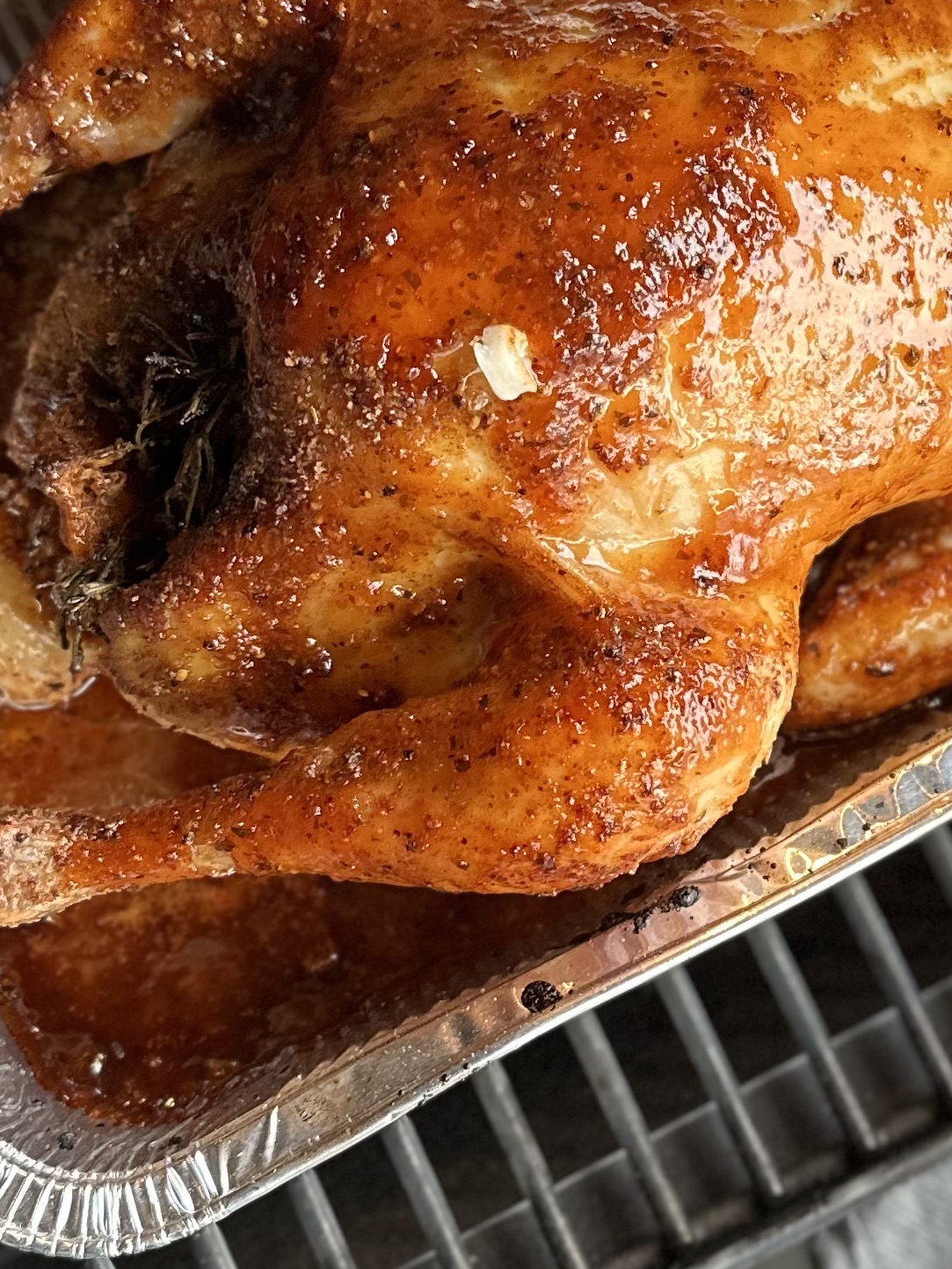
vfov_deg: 29.0
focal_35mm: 67
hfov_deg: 21.5
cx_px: 836
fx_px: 2457
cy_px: 613
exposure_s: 1/121
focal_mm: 6.86
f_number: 1.78
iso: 200
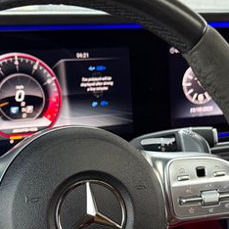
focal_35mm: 58
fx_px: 434
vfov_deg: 28.7
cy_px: 192
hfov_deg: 29.5
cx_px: 120
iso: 500
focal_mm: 6.76
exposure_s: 1/55
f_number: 1.78
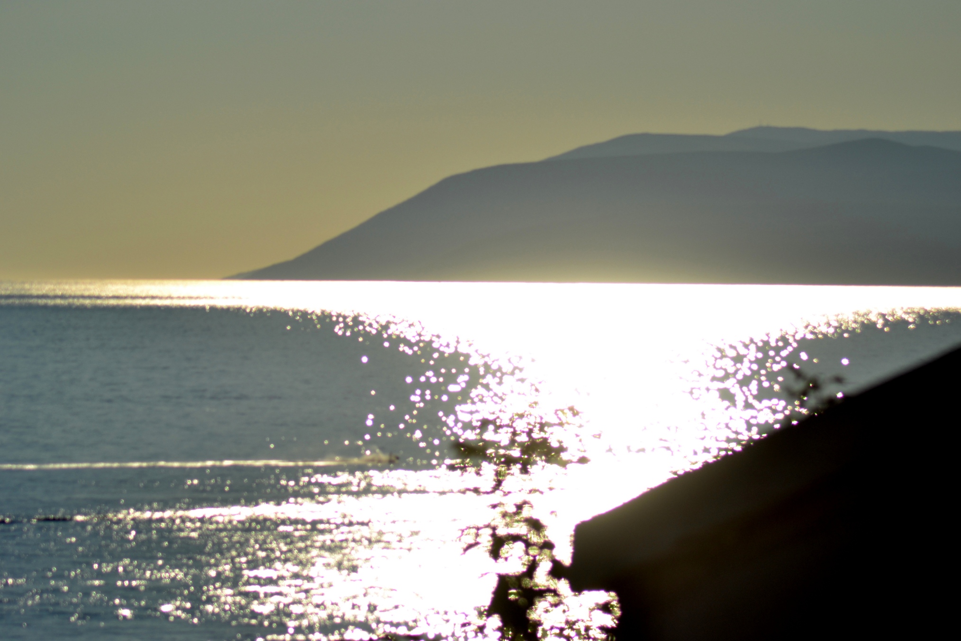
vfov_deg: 5.4
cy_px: 320
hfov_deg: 8.1
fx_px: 6807
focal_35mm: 255
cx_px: 480
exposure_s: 1/2500
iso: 100
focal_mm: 170
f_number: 6.3
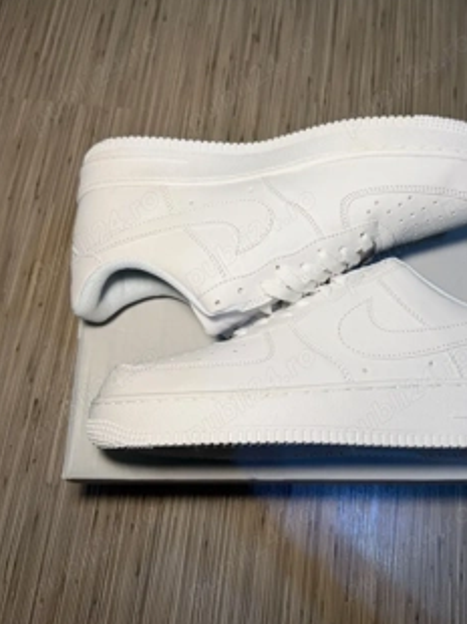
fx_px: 558
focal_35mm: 31
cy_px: 264
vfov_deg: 58.1
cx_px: 290
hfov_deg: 45.0
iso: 64
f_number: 1.78
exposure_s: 1/155
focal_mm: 6.76
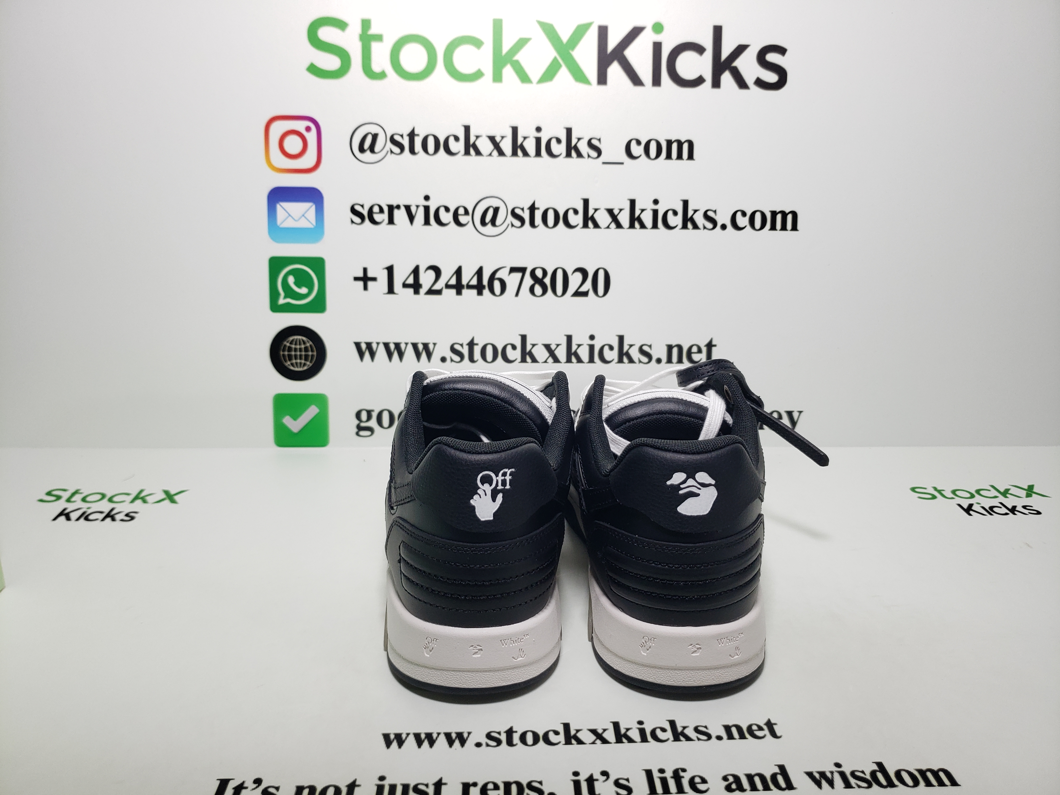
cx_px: 530
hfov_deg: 67.3
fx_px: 796
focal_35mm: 26
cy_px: 398
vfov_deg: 53.1
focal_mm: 4.3
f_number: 1.5
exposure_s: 1/383
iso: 50
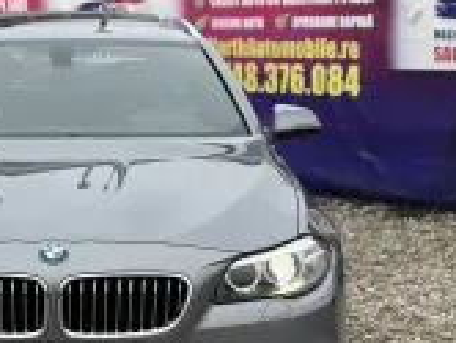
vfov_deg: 14.3
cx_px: 38
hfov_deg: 18.5
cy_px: 209
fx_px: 1372
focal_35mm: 104
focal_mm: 6.76
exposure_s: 1/975
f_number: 1.78
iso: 80
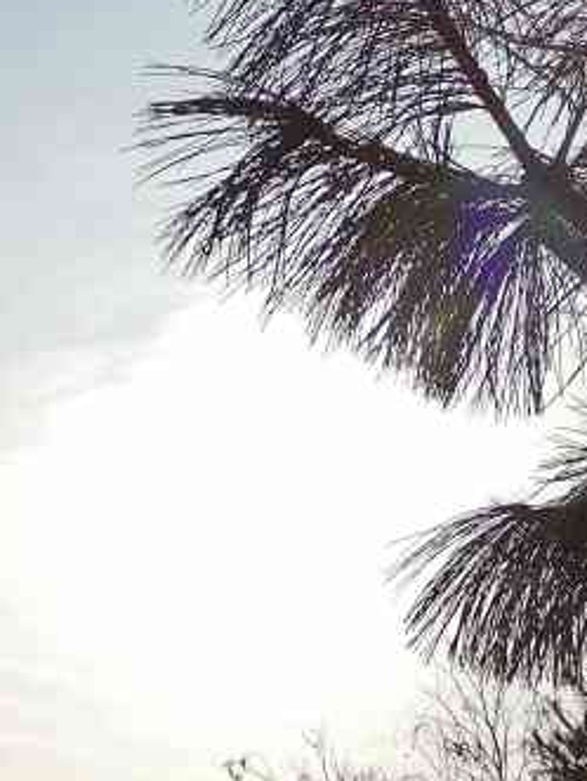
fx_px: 1715
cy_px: 848
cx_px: -137
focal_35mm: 76
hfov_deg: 18.3
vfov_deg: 24.1
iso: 50
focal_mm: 5.3
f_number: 1.8
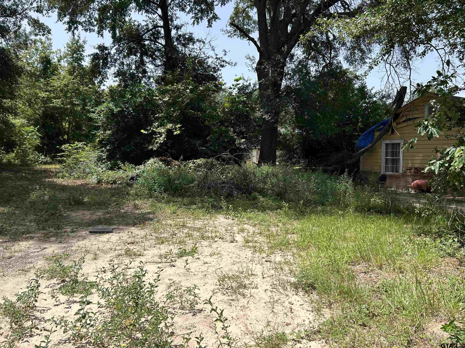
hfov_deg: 67.3
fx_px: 349
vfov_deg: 53.1
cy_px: 174
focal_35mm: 26
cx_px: 232
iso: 50
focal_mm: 5.7
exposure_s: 1/2695
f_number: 1.5
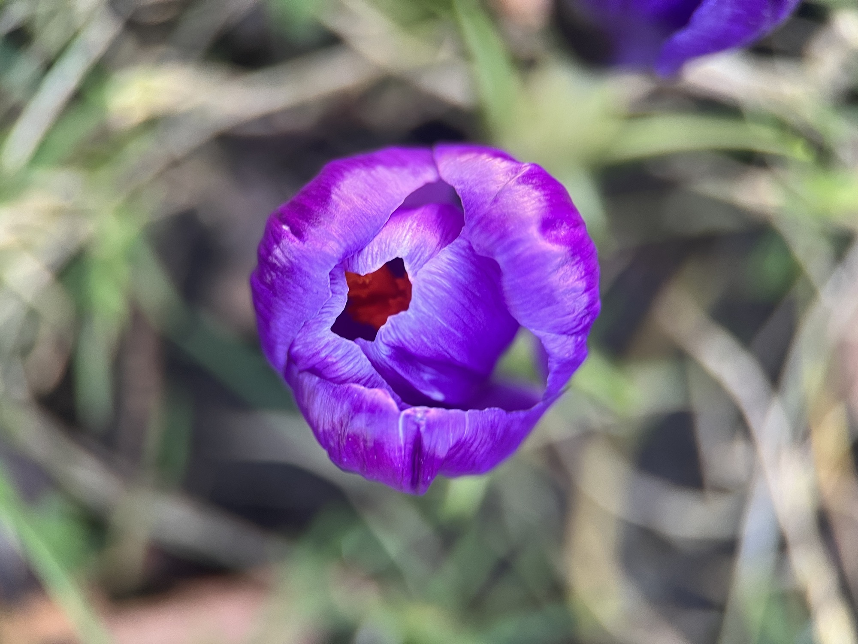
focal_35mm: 26
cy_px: 322
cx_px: 429
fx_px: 644
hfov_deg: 67.3
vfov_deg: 53.1
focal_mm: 5.7
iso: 125
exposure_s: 1/75
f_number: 1.5
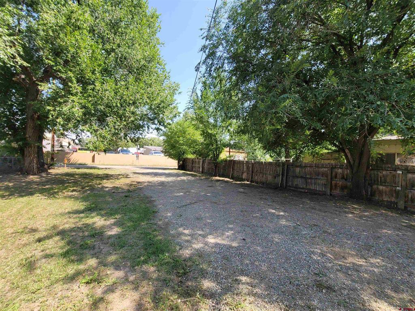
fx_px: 156
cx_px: 208
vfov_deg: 89.9
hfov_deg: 106.2
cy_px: 156
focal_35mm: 13
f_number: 2.2
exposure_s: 1/652
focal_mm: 2.2
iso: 64
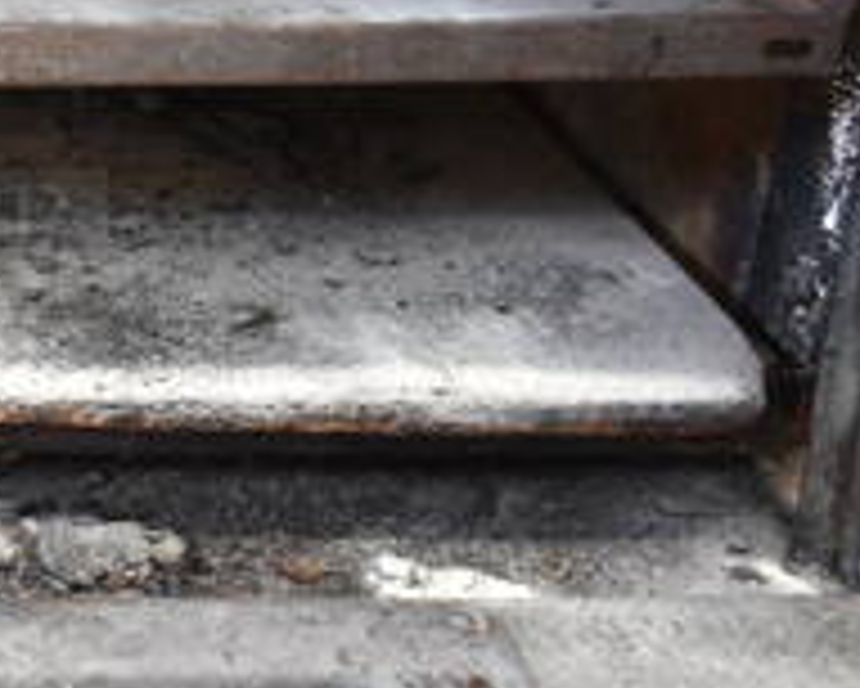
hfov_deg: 20.5
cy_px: 27
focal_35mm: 81
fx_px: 2063
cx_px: -392
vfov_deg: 18.5
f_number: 3.5
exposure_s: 1/30
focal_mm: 18
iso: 1800
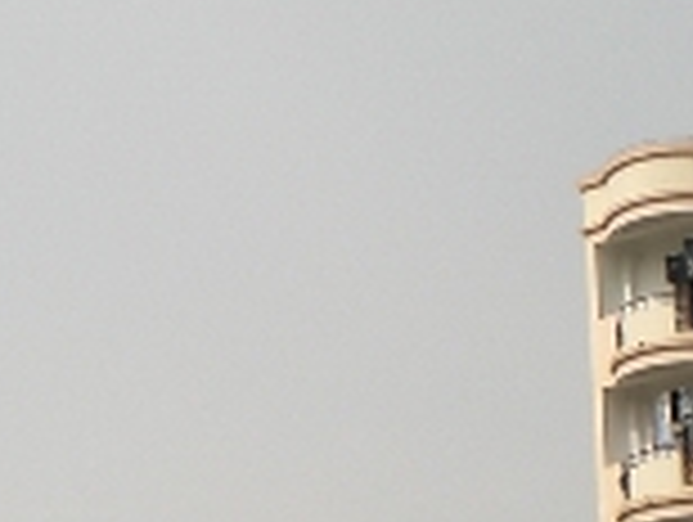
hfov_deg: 13.3
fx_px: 2968
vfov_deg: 9.8
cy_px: 742
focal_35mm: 148
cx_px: 153
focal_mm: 6.3
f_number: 4.4
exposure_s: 1/500
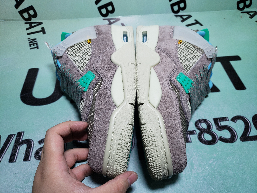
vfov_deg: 53.1
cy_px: 96
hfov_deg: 67.3
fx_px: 193
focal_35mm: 26
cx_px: 128
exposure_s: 1/363
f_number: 1.5
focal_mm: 4.3
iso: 50
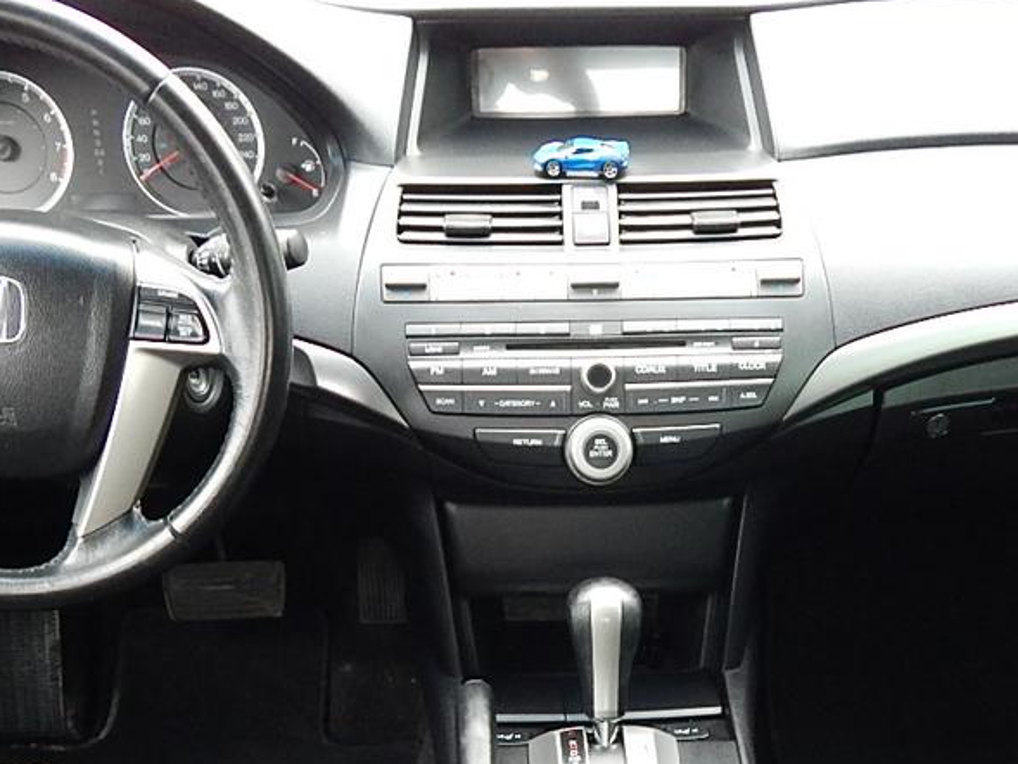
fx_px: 1471
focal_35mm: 50
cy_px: 799
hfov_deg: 38.1
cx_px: 577
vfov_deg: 27.2
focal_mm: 4
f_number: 3
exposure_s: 1/20
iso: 400
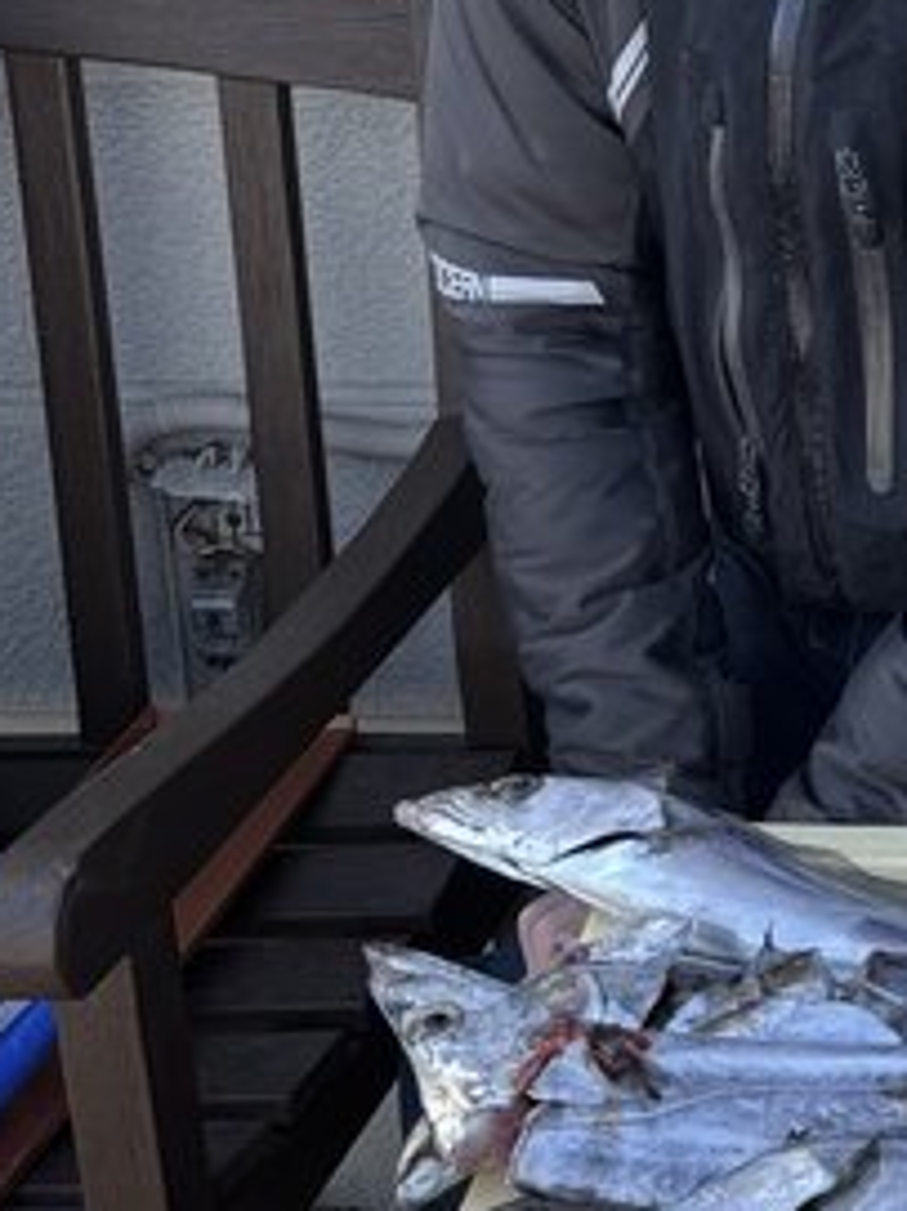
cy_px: 89
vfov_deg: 23.1
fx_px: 2867
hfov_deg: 16.2
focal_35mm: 82
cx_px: 1407
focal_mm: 5.96
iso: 50
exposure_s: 1/630
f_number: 1.6
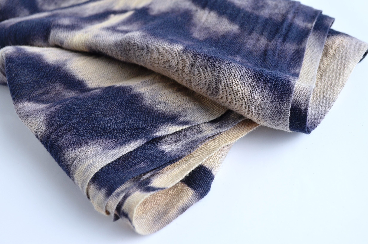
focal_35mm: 39
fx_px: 398
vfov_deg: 34.1
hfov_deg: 49.6
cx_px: 184
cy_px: 122
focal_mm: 26
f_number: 7.1
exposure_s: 1/250
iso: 500
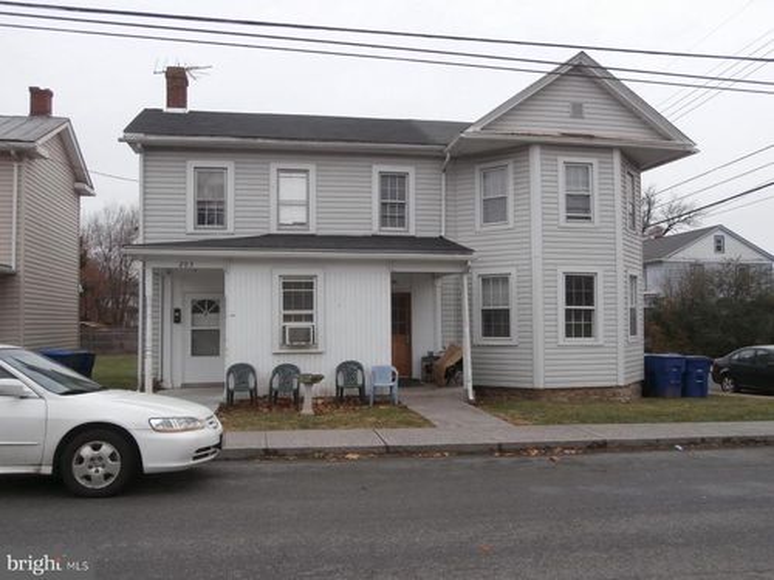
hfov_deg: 60.0
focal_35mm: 30
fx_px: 671
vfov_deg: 46.8
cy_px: 290
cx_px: 387
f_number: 3.5
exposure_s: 1/160
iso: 100
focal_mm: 5.36
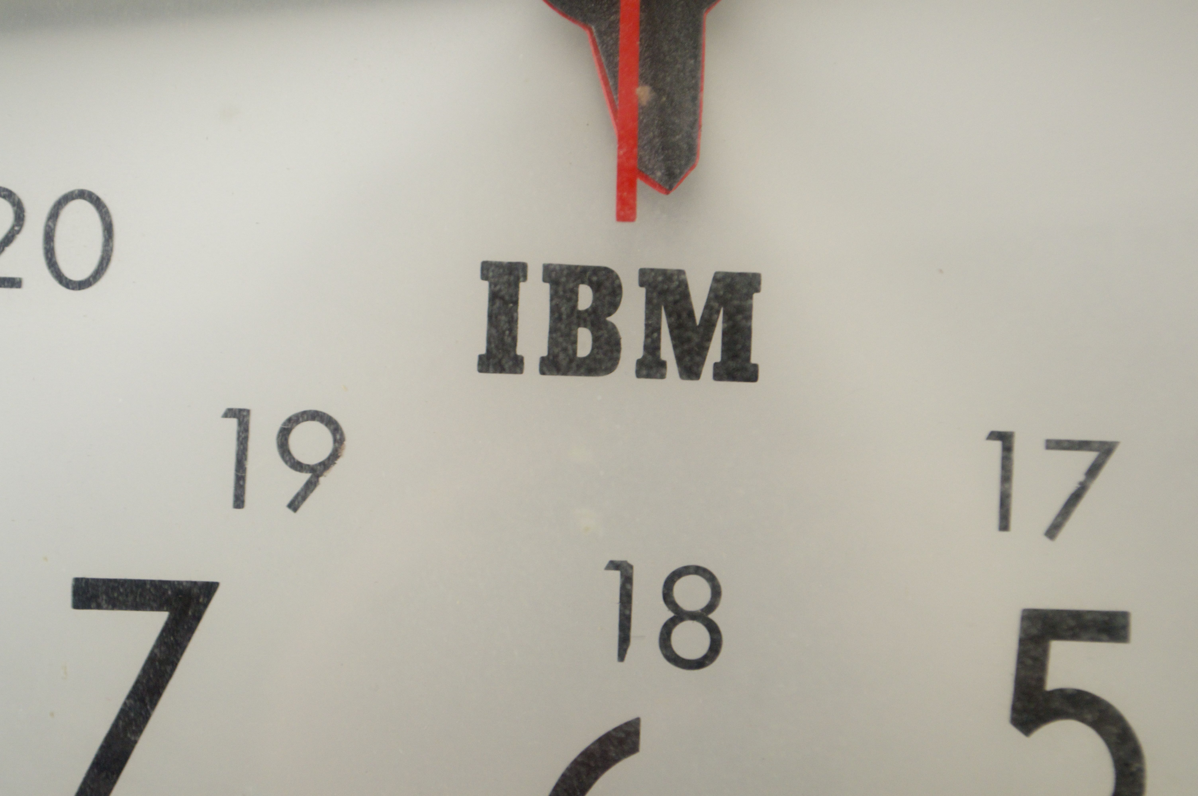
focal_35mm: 82
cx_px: 599
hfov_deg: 24.6
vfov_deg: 16.5
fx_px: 2743
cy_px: 398
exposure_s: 1/50
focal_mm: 55
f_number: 5.6
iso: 400
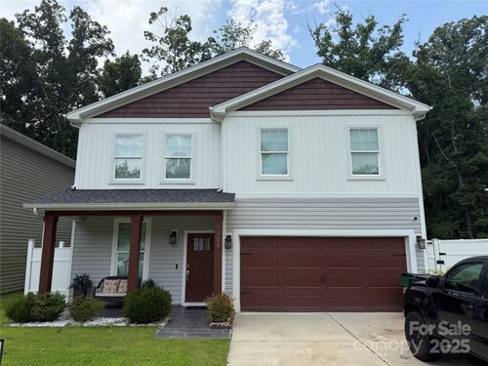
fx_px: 338
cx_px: 244
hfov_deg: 71.6
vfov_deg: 56.8
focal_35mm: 24
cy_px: 183
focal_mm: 6.76
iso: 100
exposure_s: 1/4673
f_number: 1.78
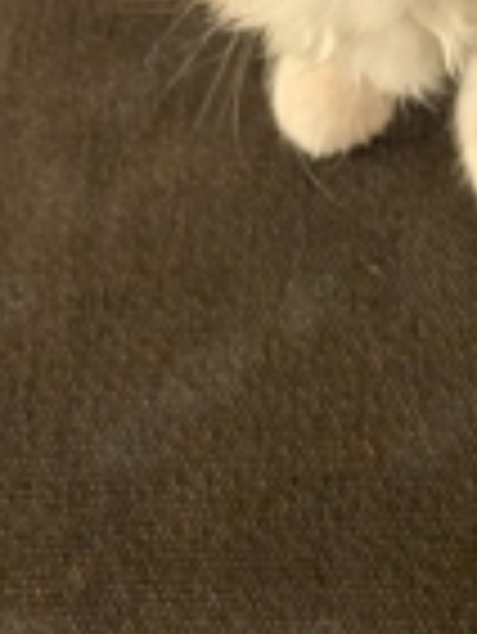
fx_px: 1247
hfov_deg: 21.4
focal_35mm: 68
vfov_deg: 24.0
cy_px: -252
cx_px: 378
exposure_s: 1/16.7
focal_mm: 4.53
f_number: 1.7
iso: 1155
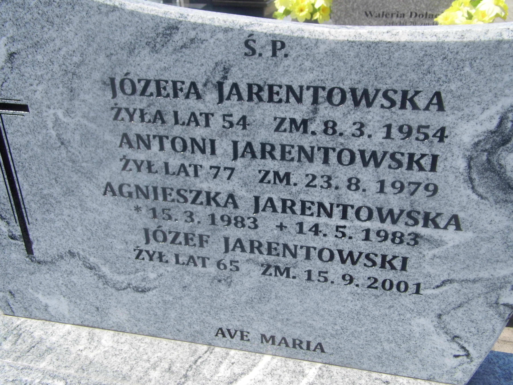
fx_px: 504
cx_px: 256
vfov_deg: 41.8
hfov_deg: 54.0
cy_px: 192
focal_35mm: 34
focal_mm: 6.1
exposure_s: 1/200
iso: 100
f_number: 9.6
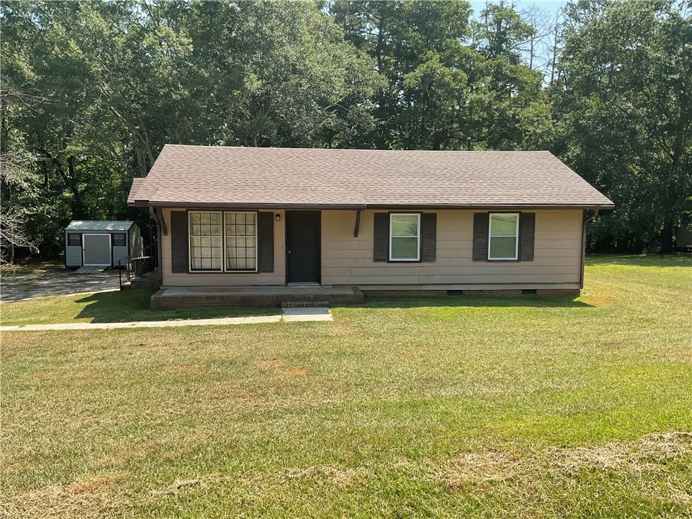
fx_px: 580
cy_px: 260
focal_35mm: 29
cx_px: 346
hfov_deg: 61.7
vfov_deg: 48.2
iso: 16
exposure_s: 1/929
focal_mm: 3
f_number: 1.8
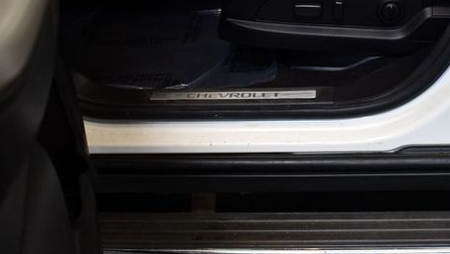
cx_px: 316
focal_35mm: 54
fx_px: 645
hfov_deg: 37.9
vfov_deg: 22.2
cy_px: 109
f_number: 3.5
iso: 800
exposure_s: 1/250
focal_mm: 18
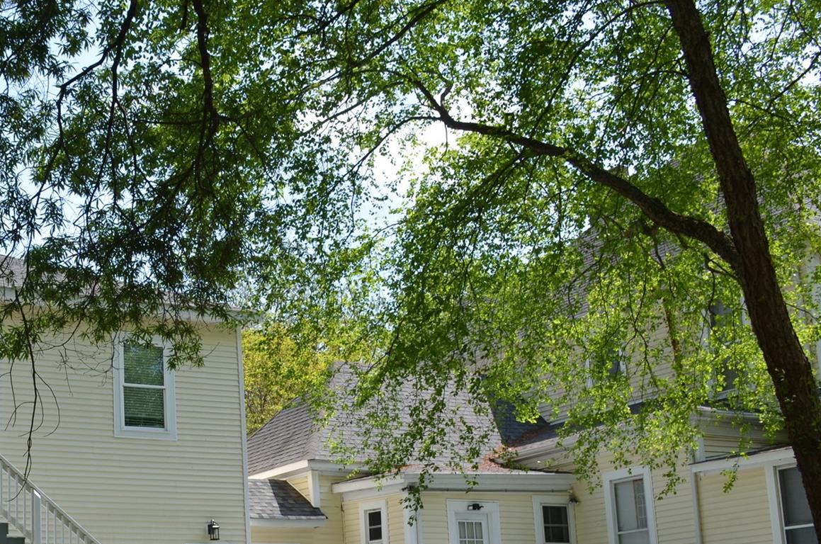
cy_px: 400
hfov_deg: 35.8
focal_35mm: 53
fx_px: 1206
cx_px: 113
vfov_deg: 25.2
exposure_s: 1/250
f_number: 8
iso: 160
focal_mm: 20
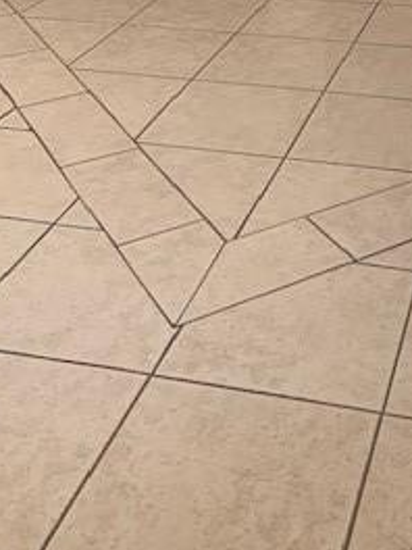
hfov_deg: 22.9
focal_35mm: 63
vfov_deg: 27.3
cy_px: -100
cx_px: 343
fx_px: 1000
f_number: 1.8
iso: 320
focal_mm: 4.25
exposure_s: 1/60
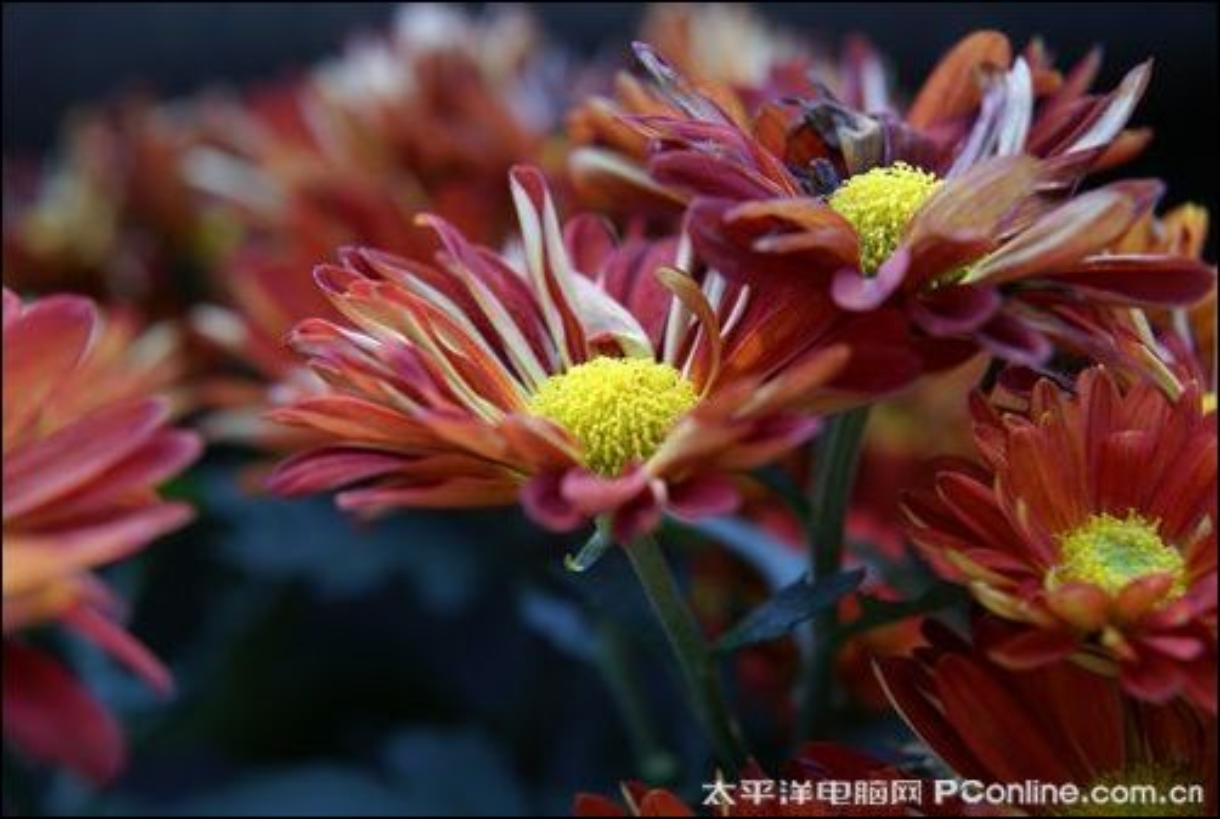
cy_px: 410
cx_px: 610
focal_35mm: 120
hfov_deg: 17.0
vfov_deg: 11.5
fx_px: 4075
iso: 200
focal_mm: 80
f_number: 5.6
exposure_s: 1/60
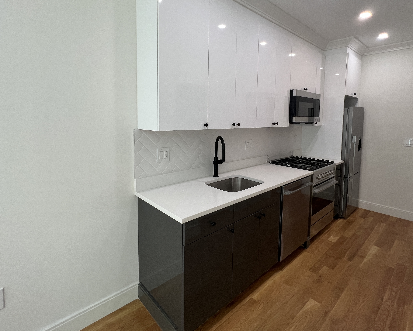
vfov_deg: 76.3
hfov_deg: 89.6
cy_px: 136
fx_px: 208
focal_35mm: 17
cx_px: 207
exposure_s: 1/120
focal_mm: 1.57
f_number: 1.8
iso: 80
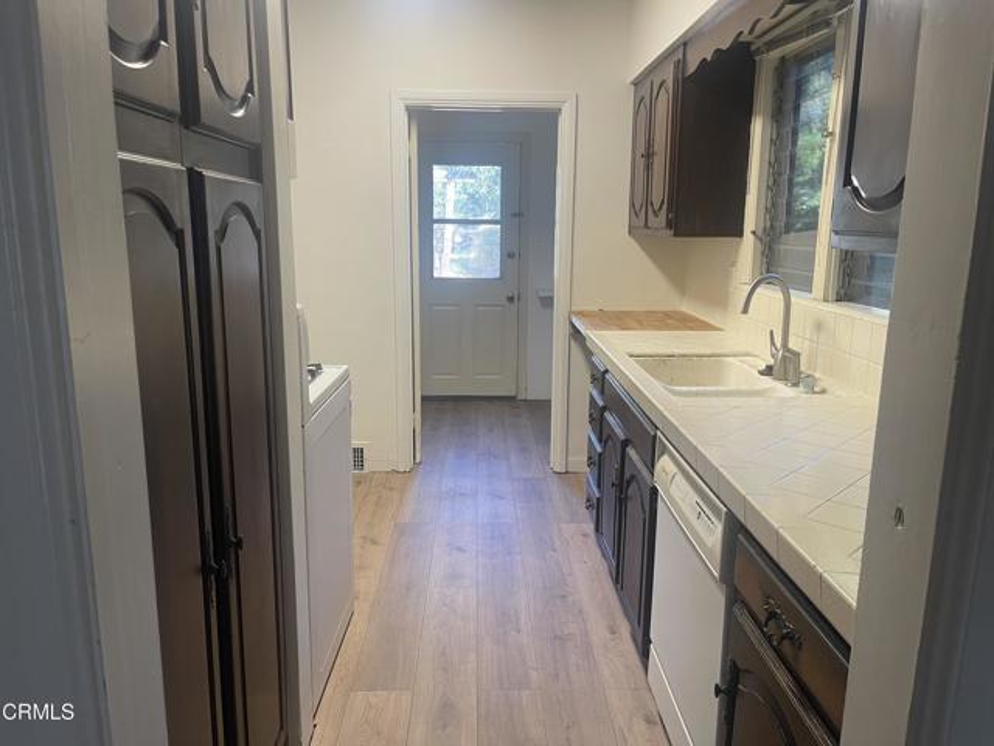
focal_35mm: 25
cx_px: 497
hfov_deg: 69.4
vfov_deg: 54.9
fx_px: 718
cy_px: 373
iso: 80
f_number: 1.6
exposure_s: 1/60
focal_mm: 5.1
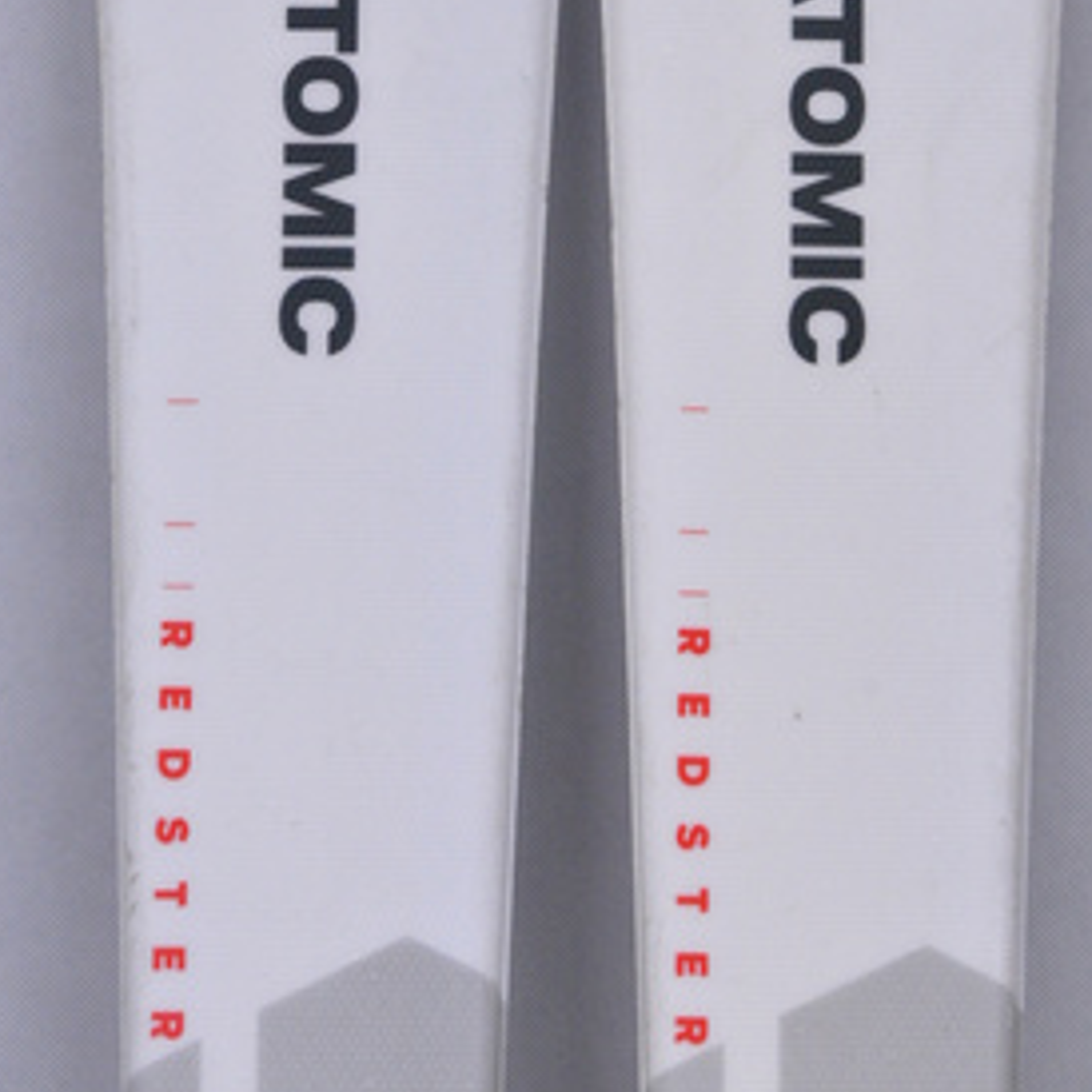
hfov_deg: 8.0
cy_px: 239
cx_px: 572
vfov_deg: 8.0
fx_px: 7841
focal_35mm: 220
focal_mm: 105
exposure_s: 1/125
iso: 3200
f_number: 9.5
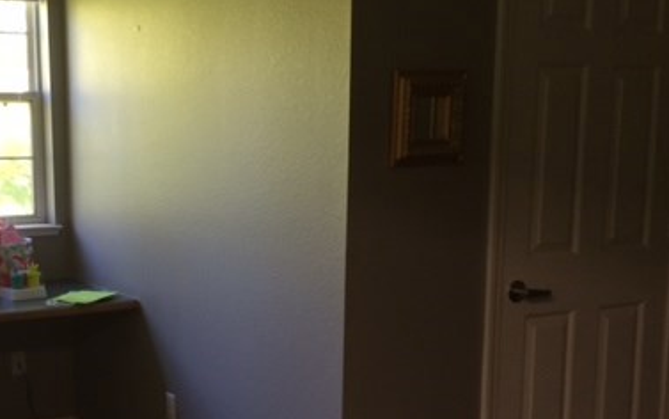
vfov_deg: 23.8
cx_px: 169
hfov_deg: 36.6
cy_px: 295
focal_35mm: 54
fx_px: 985
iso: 64
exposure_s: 1/30
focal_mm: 4.12
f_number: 2.2
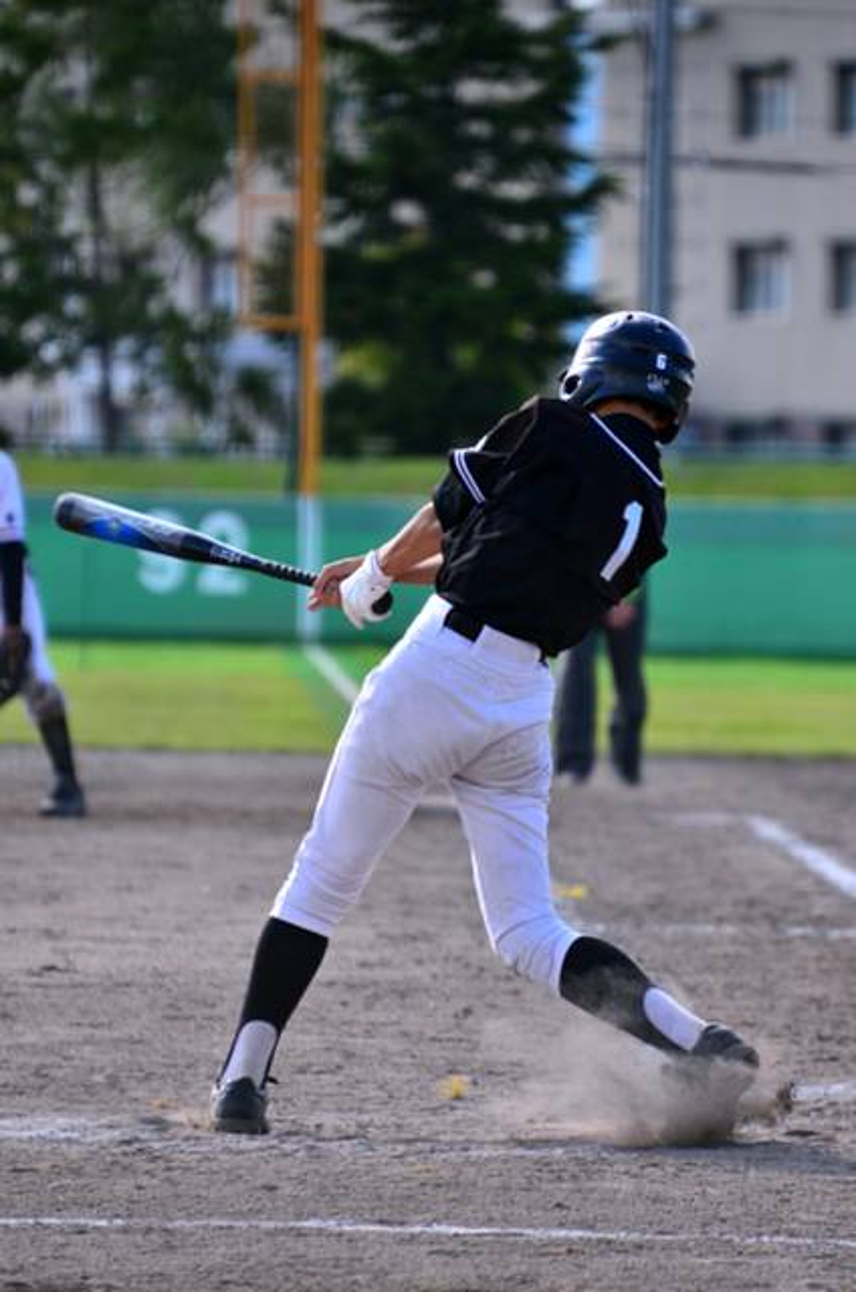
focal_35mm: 450
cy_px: 646
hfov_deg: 3.0
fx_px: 16119
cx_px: 428
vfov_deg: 4.6
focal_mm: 300
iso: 400
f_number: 5.6
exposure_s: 1/800
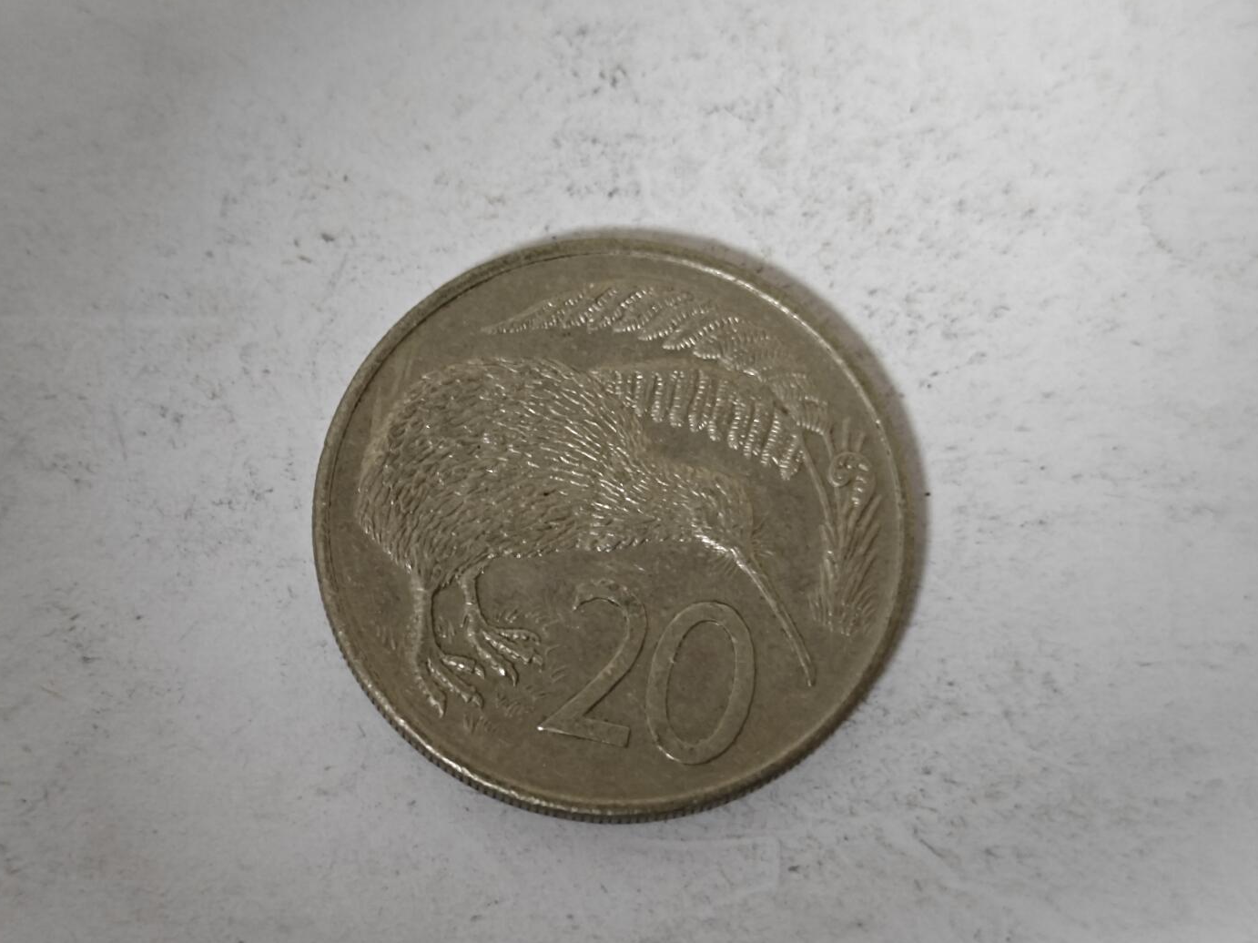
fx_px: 2761
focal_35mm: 76
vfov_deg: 19.4
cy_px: 470
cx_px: 626
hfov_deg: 25.7
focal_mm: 8.7
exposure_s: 1/40
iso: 500
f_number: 1.9
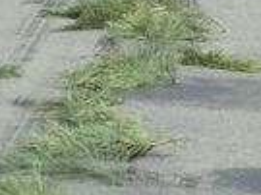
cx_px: 246
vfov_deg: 3.3
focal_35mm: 441
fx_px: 3320
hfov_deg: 4.5
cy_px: -273
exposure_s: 1/320
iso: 200
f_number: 9
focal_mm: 55
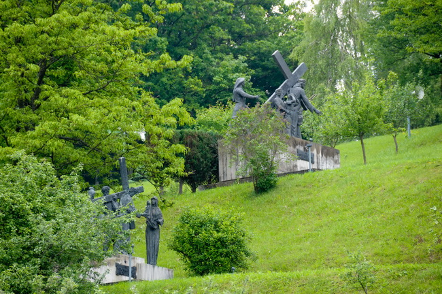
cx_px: 221
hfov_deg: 6.9
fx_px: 3680
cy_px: 147
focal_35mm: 300
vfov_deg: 4.6
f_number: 5.6
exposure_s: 1/125
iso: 200
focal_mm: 200
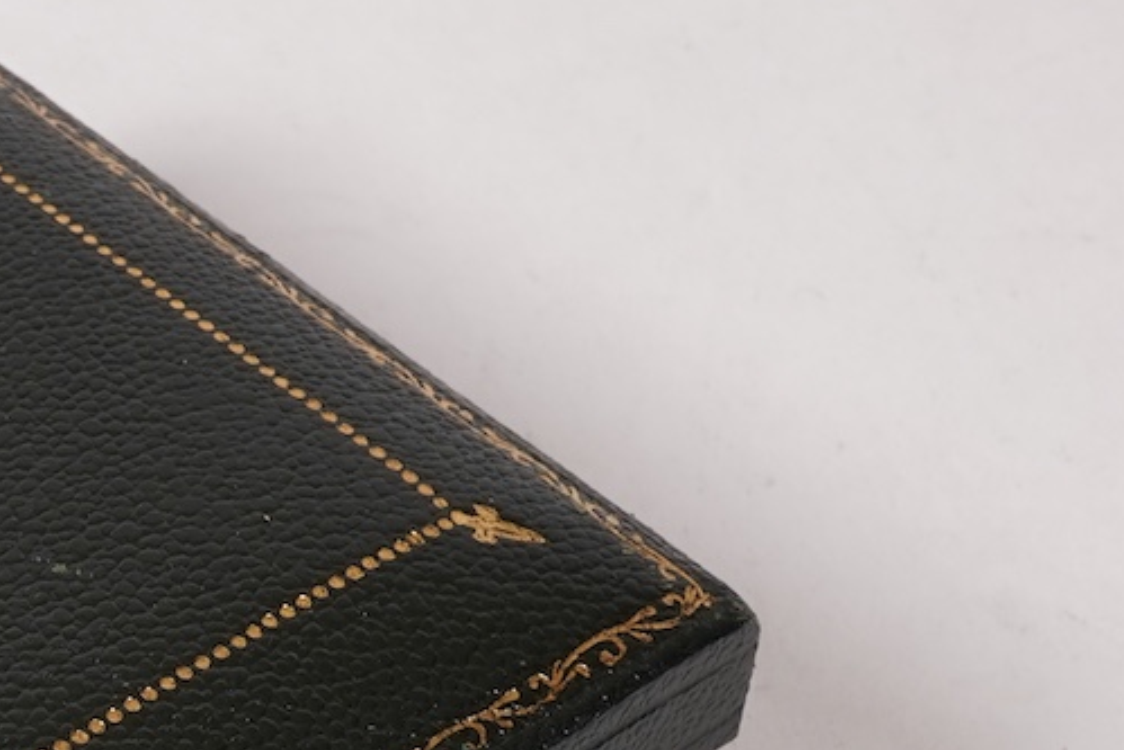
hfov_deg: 13.9
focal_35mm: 142
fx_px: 4435
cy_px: 622
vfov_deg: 9.6
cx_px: -295
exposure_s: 1/160
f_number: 22
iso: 400
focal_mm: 30
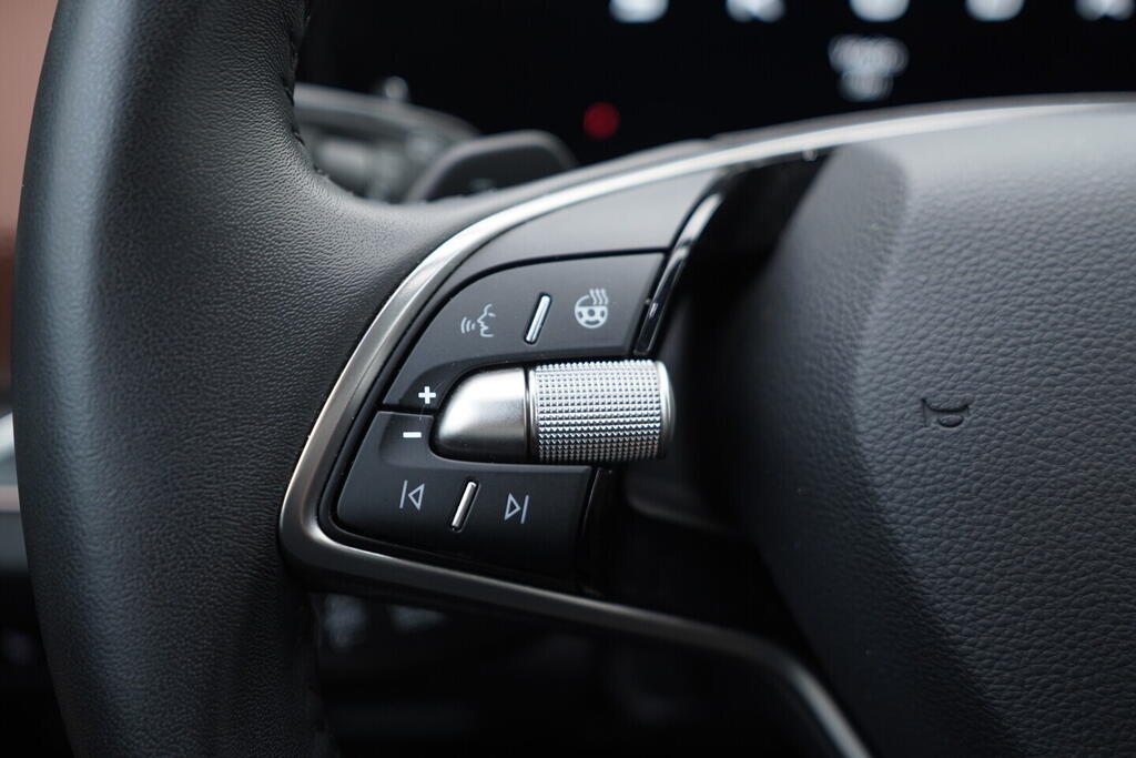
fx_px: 1136
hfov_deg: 53.1
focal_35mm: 36
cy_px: 379
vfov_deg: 36.9
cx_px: 568
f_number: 2.8
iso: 250
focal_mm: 24
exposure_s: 1/40
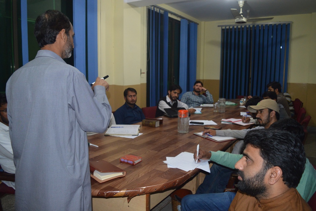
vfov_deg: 48.0
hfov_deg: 67.4
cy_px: 106
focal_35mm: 27
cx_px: 158
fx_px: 237
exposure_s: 1/60
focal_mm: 18
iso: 1100
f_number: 3.5
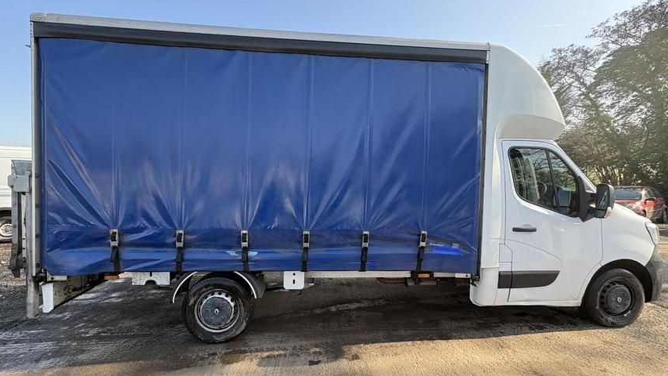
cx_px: 329
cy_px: 185
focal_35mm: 16
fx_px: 283
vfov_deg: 67.0
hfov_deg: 99.4
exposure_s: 1/174
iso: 64
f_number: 2.2
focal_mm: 2.22
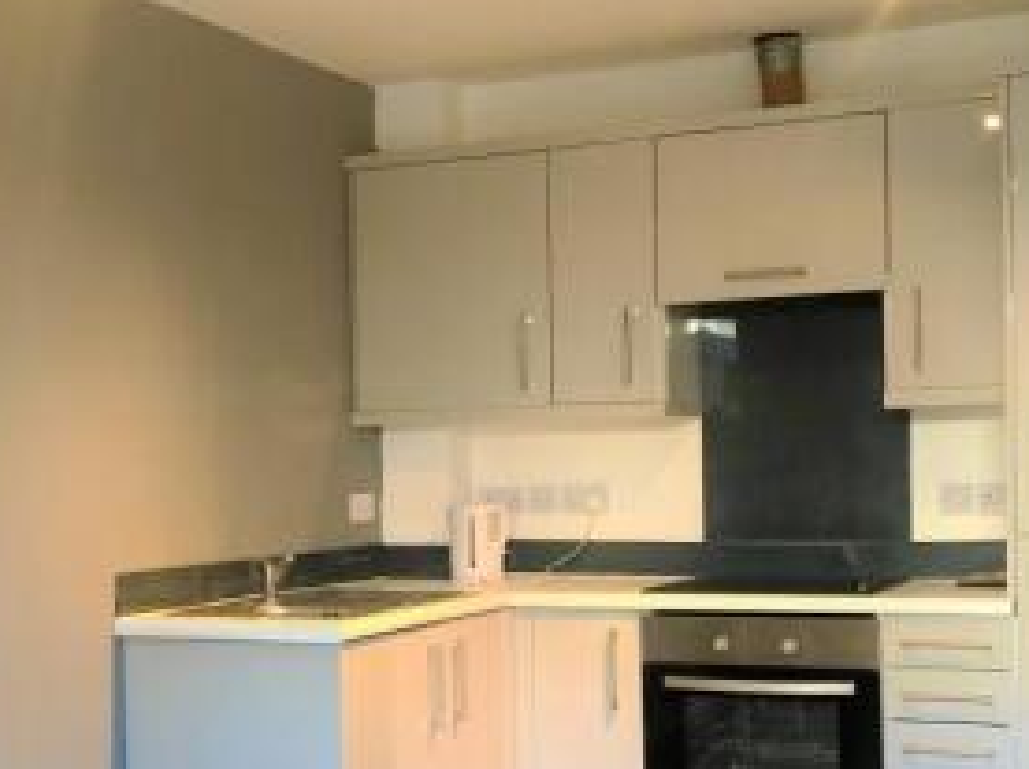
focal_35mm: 59
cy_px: 541
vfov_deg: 24.6
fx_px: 1752
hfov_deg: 32.4
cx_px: 321
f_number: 1.8
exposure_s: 1/17
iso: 50
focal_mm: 4
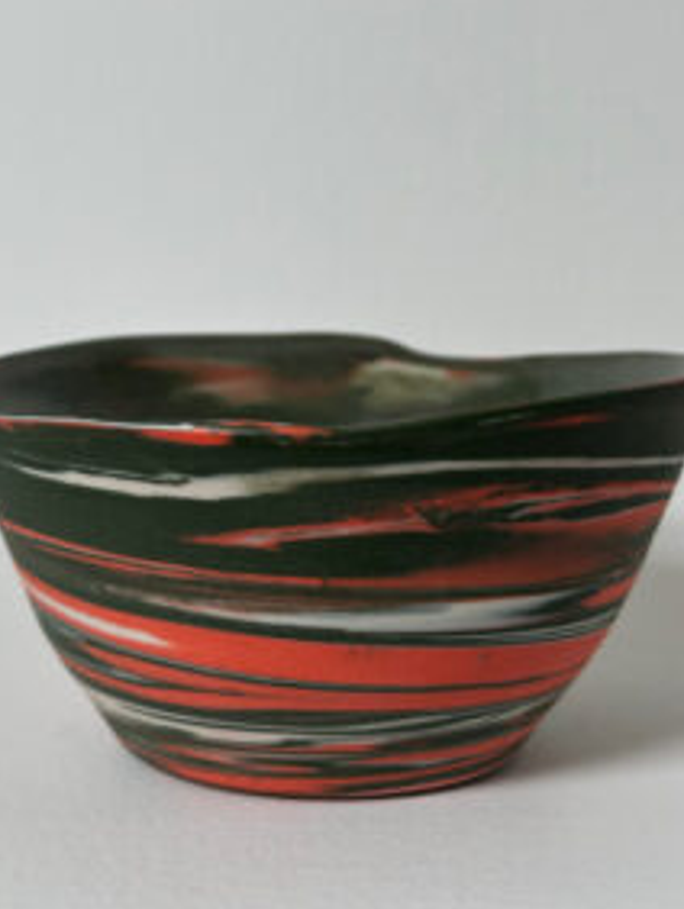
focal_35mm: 68
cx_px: 316
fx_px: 1789
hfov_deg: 21.6
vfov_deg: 28.4
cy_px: 319
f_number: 1.78
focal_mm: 6.86
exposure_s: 1/110
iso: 80
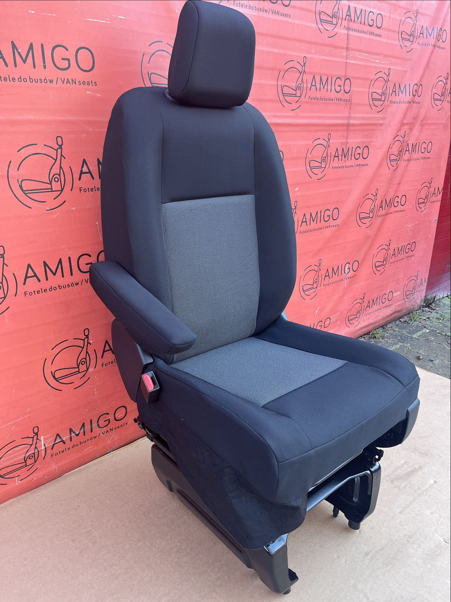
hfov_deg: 53.1
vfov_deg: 67.3
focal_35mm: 26
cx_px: 226
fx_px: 452
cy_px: 301
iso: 100
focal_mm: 5.1
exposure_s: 1/121
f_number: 1.6
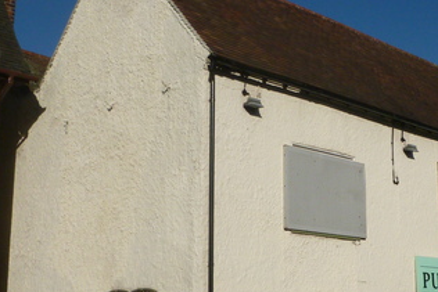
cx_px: 316
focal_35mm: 59
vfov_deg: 23.0
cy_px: 166
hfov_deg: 33.4
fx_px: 718
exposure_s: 1/500
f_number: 10
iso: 160
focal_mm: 5
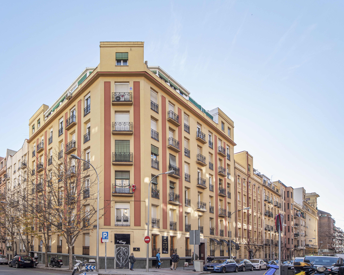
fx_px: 224
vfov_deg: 63.1
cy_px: 135
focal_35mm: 22
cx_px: 136
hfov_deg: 74.2
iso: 200
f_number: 8
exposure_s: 1/125
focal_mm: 19
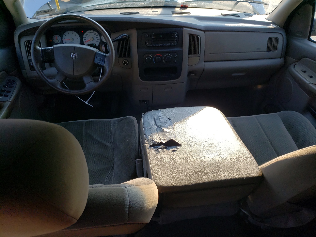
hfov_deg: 67.3
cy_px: 118
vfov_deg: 53.1
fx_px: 237
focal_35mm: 26
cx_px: 158
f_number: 1.5
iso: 50
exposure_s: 1/667
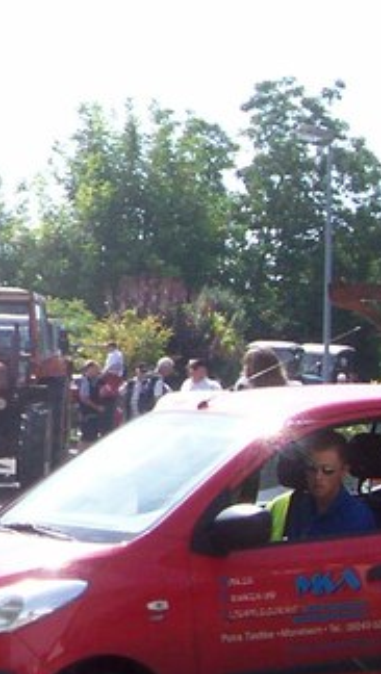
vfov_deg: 15.6
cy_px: 248
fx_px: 2453
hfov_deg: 8.5
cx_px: -323
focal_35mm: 137
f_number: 5.1
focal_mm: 5.6
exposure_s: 1/316
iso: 80
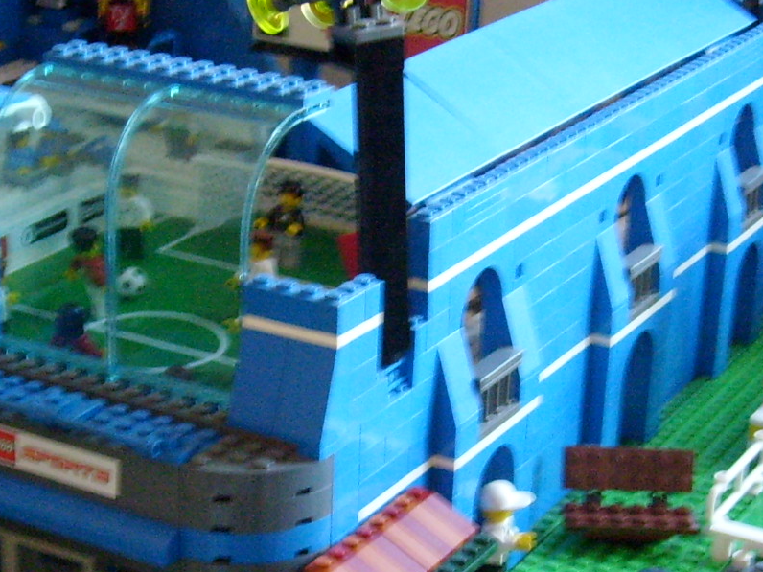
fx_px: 1984
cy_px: 355
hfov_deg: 21.7
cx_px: 300
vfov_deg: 16.4
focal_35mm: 90
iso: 200
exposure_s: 1/20
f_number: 2.8
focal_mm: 5.8
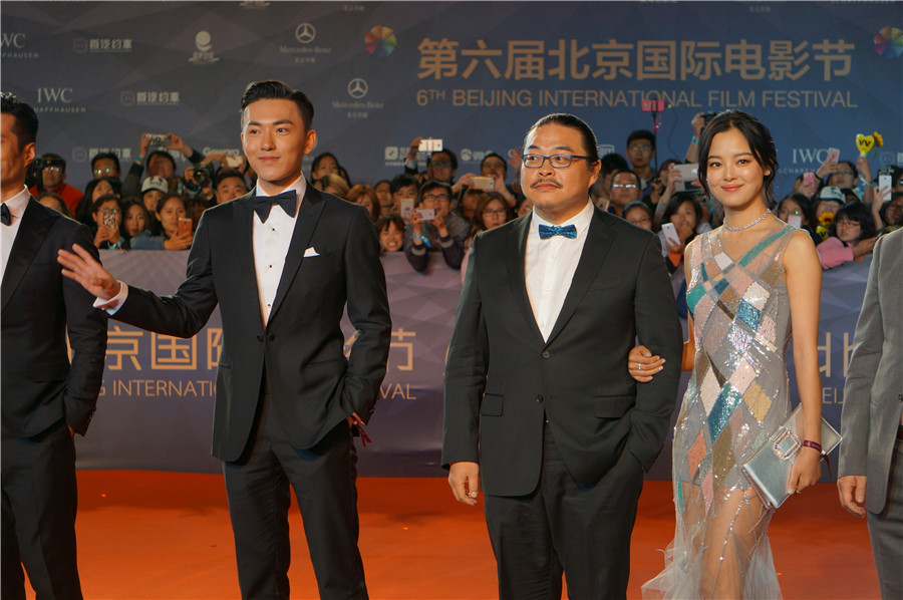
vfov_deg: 16.5
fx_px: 2067
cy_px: 300
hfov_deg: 24.6
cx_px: 452
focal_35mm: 82
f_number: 4.5
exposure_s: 1/160
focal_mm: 55
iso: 400
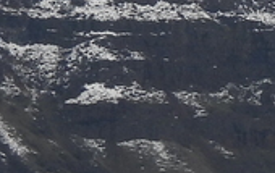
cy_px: 34
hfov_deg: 2.5
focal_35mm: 836
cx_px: 657
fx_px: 6278
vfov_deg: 1.6
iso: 100
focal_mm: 18.7
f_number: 4
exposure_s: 1/400
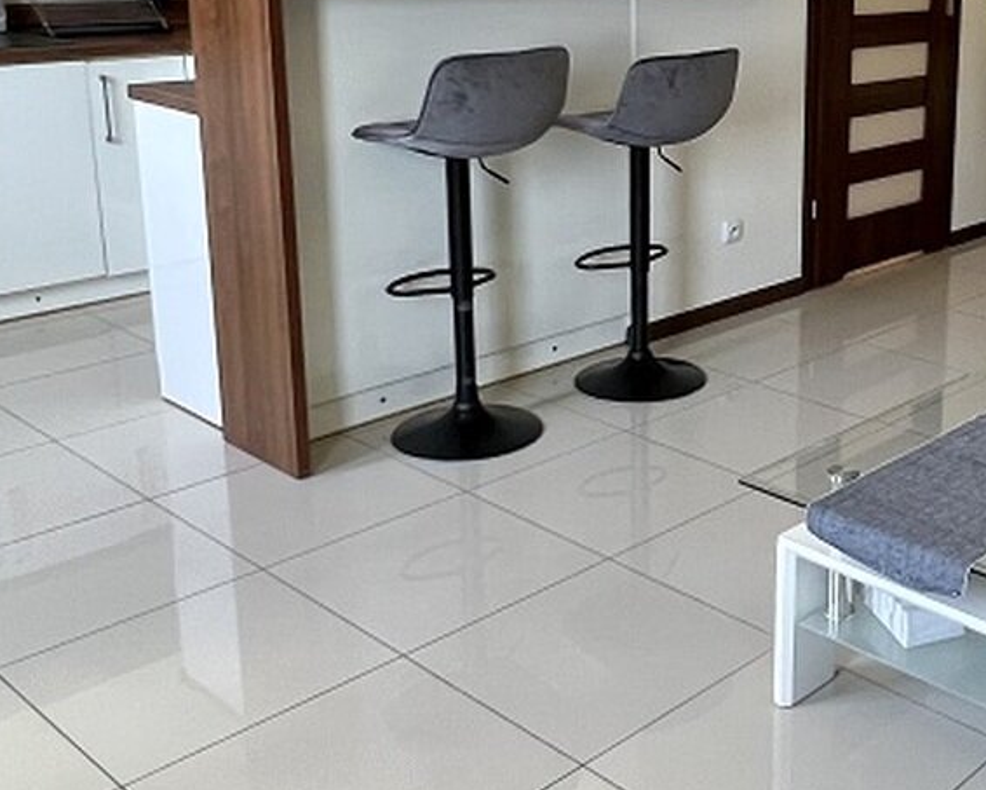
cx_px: 876
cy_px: 211
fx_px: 1255
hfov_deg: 39.9
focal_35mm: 43
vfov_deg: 34.3
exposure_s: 1/98
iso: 250
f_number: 1.8
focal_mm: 1.57
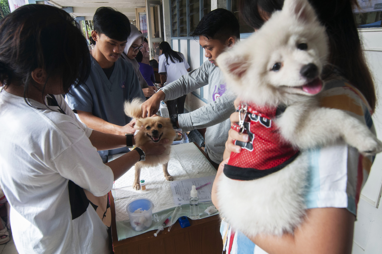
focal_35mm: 22
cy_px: 127
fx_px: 238
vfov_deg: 56.0
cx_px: 191
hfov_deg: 77.4
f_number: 6.3
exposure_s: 1/200
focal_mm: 15
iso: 500
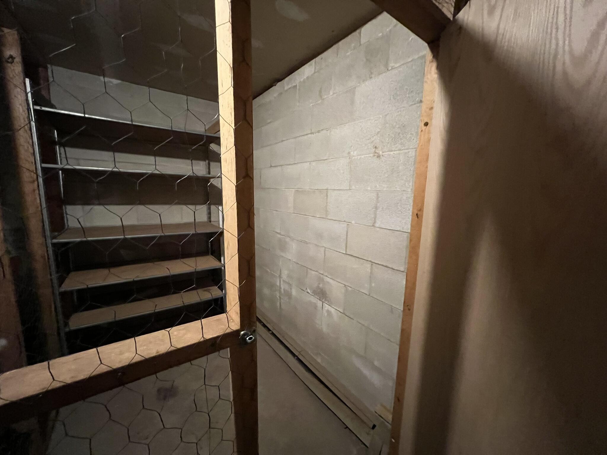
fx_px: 228
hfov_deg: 106.2
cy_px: 228
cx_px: 304
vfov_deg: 89.9
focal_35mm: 13
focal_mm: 1.57
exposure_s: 1/40
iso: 1000
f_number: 1.8
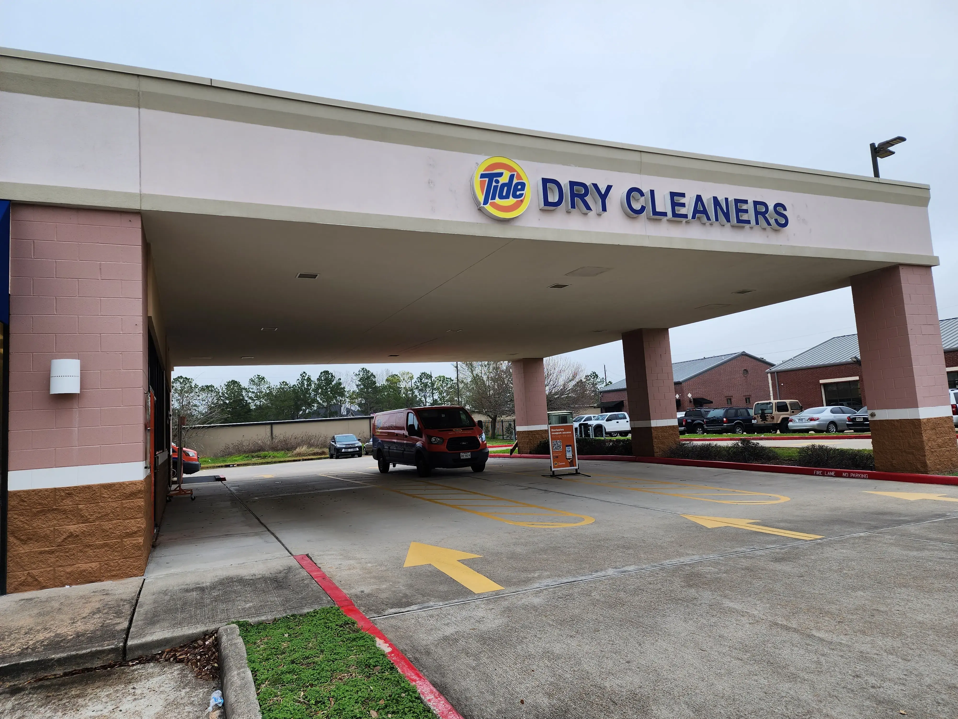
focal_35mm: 23
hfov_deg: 73.9
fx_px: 637
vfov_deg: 58.9
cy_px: 360
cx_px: 479
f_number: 1.8
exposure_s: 1/164
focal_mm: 6.4
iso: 12
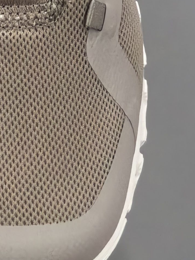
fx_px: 1547
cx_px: -10
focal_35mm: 206
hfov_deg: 7.2
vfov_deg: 9.3
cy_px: -156
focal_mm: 5.75
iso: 1000
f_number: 2
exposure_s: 1/167
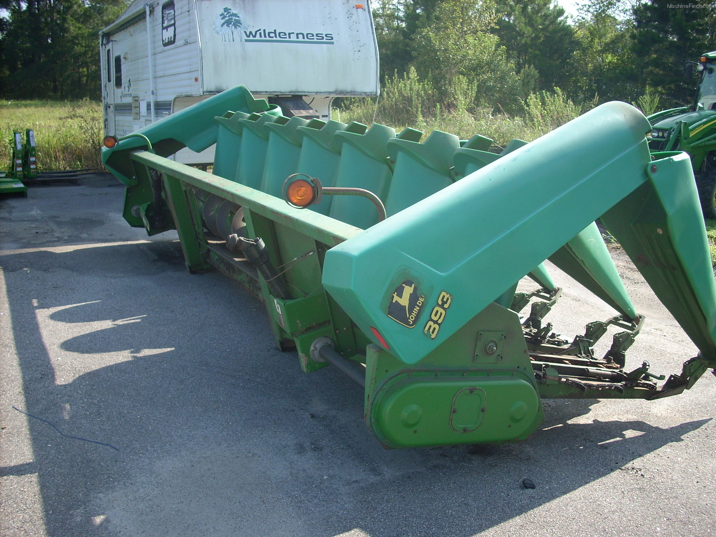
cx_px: 358
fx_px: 765
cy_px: 268
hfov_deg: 50.1
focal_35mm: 37
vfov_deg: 38.7
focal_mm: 6.2
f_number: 2.8
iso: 64
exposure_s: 1/310
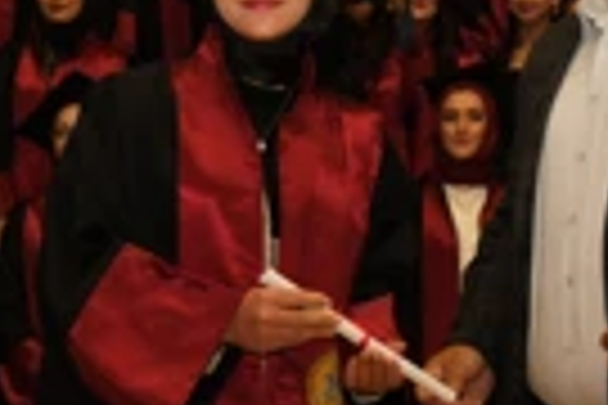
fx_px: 1706
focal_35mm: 101
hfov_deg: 20.1
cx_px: 459
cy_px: 52
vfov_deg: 13.4
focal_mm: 20.6
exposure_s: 1/160
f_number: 2.8
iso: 1250
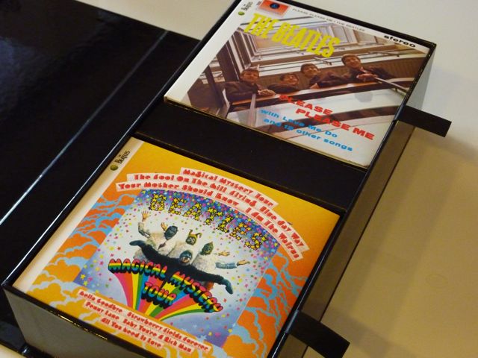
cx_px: 239
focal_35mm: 55
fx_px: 759
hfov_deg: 34.9
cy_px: 179
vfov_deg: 26.6
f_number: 3.9
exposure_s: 1/25
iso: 800
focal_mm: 9.1
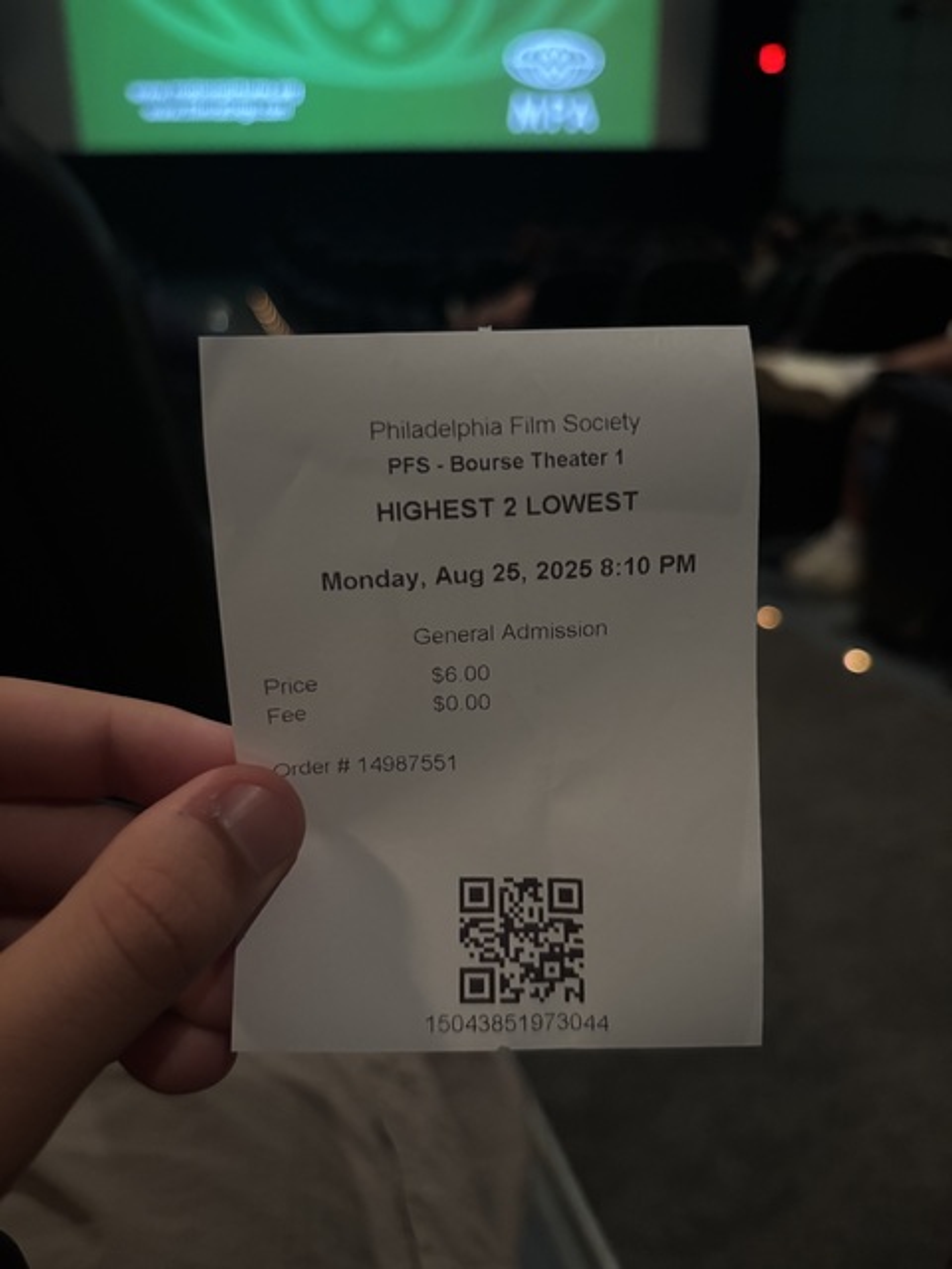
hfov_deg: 53.1
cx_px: 476
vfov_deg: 67.3
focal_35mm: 26
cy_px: 634
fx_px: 953
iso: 1000
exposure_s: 1/30
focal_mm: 5.96
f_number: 1.6
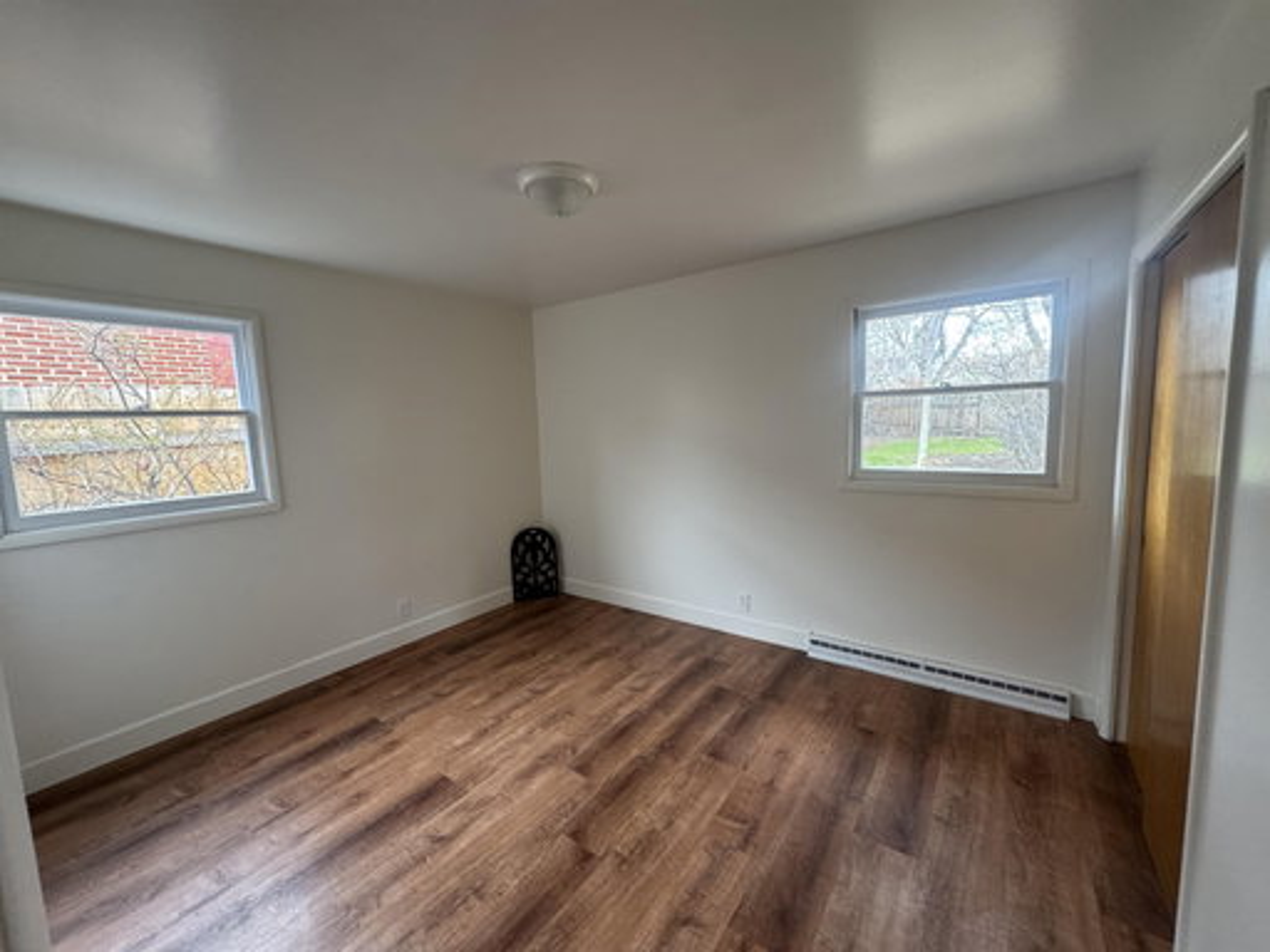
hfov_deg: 102.1
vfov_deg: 85.7
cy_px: 476
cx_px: 635
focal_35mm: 14
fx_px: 514
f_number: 2.2
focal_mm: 2.22
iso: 250
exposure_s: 1/99
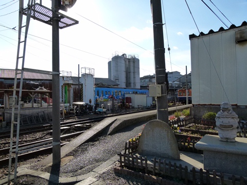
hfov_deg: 69.4
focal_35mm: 25
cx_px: 124
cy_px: 92
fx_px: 178
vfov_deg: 54.9
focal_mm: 4.5
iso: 160
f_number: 4
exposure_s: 1/1300
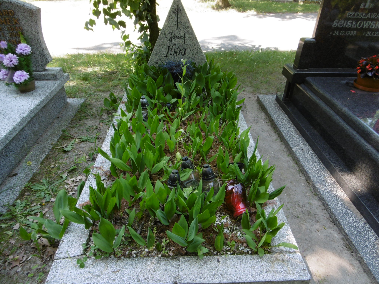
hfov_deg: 71.6
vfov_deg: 56.8
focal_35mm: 24
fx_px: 263
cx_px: 190
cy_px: 142
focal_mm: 4.3
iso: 100
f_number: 3.1
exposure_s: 1/100
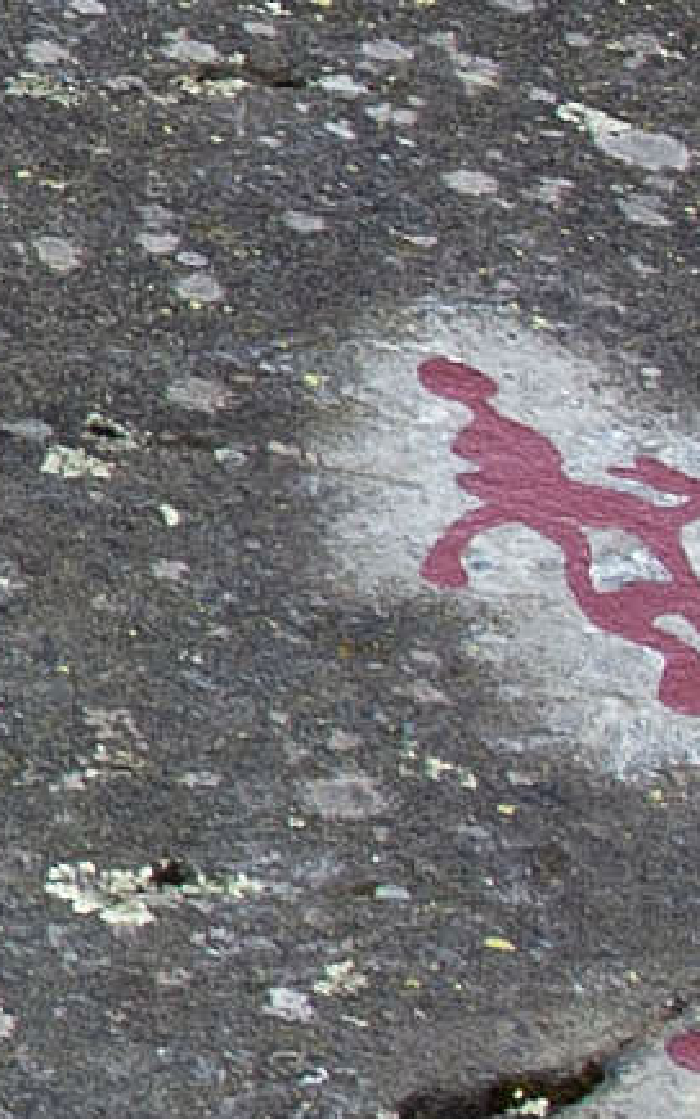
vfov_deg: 10.8
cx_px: -2754
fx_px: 5798
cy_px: -247
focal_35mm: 190
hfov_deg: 5.4
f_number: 6.3
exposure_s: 1/160
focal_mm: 18
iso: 200
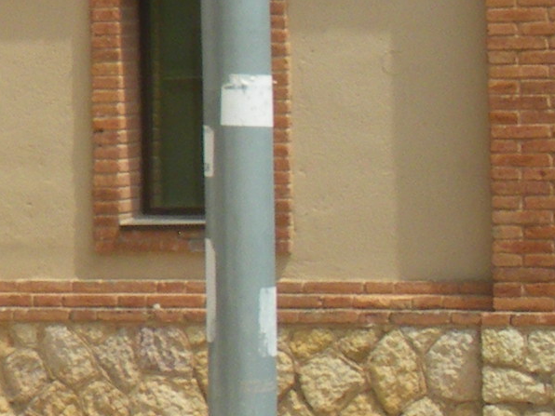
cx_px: -522
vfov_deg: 7.3
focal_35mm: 197
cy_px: -314
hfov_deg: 9.4
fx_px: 3159
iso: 64
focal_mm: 6.3
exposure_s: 1/200
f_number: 5.4
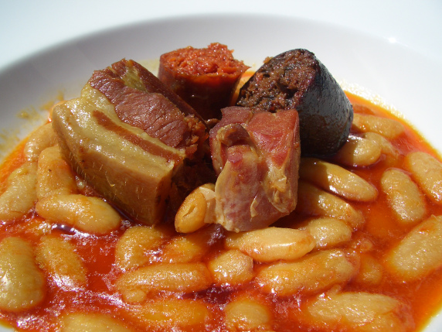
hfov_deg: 52.6
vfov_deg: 40.7
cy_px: 166
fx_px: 447
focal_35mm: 35
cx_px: 221
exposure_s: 1/800
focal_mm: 5.8
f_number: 4.3
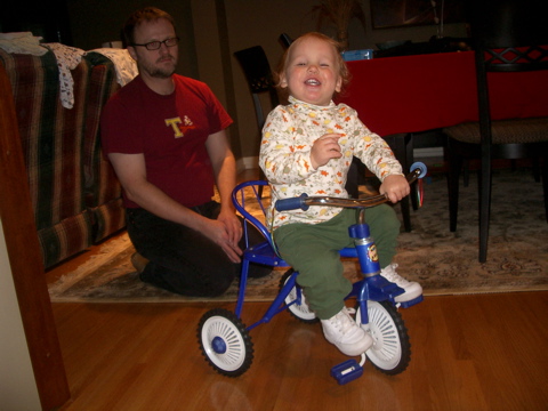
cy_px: 206
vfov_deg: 40.7
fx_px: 554
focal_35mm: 35
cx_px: 274
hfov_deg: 52.6
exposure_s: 1/40
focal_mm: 5.8
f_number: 2.6
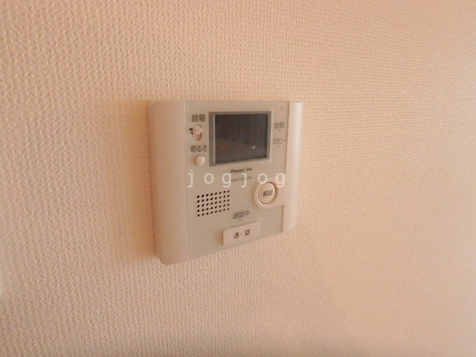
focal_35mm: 21
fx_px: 289
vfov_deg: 63.4
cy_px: 178
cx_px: 238
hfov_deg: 79.0
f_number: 3.5
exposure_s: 1/30
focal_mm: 3.7
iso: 800
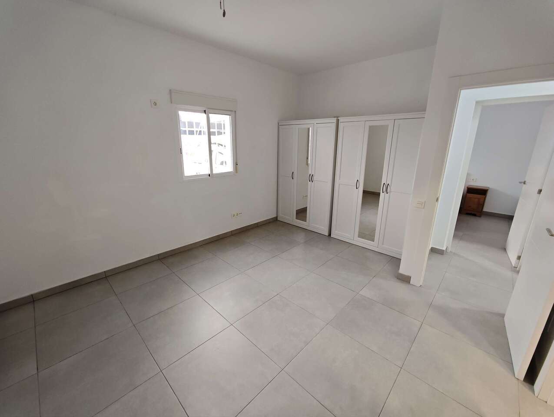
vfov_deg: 85.8
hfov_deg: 102.0
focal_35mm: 14
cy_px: 208
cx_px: 277
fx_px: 224
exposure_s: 1/40
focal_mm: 2.16
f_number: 2.2
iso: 500
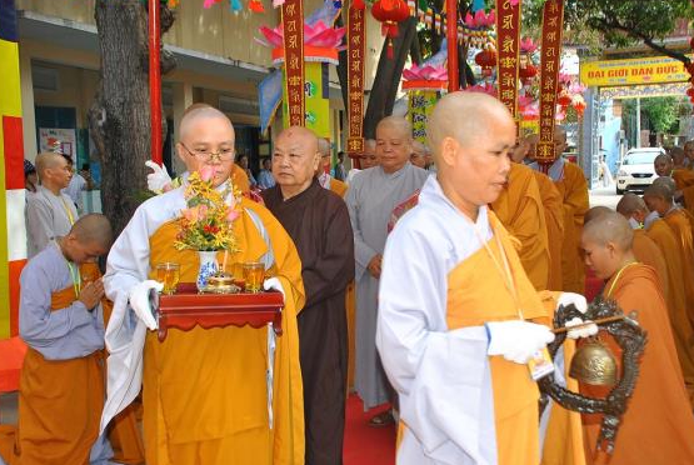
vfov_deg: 30.0
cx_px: 364
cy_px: 257
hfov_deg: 43.5
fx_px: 869
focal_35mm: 45
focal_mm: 26
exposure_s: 1/100
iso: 200
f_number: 4.5
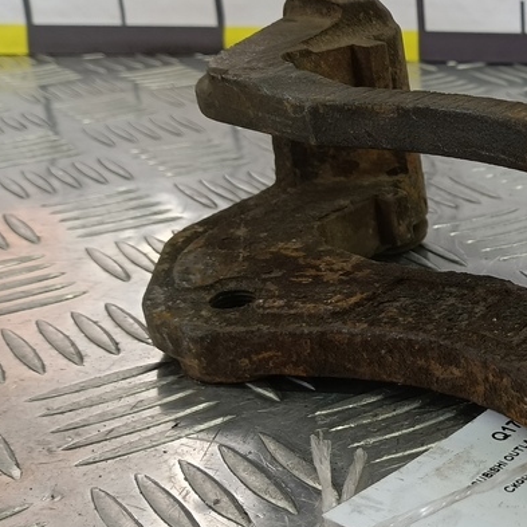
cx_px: 628
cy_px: 306
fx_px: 913
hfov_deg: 28.2
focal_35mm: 53
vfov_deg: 32.1
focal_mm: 4.11
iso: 79
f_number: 1.6
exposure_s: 1/50
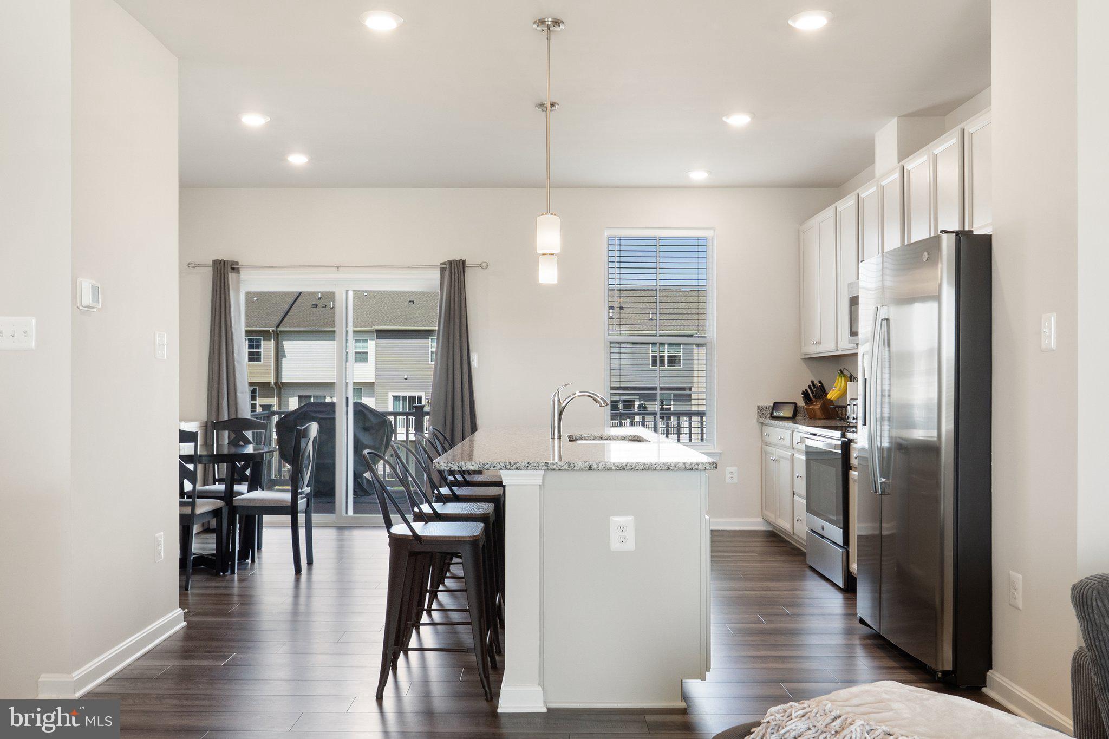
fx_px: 893
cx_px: 554
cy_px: 370
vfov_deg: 45.0
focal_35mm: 29
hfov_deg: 63.7
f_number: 10
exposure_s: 1/4
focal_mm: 19.5
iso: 400
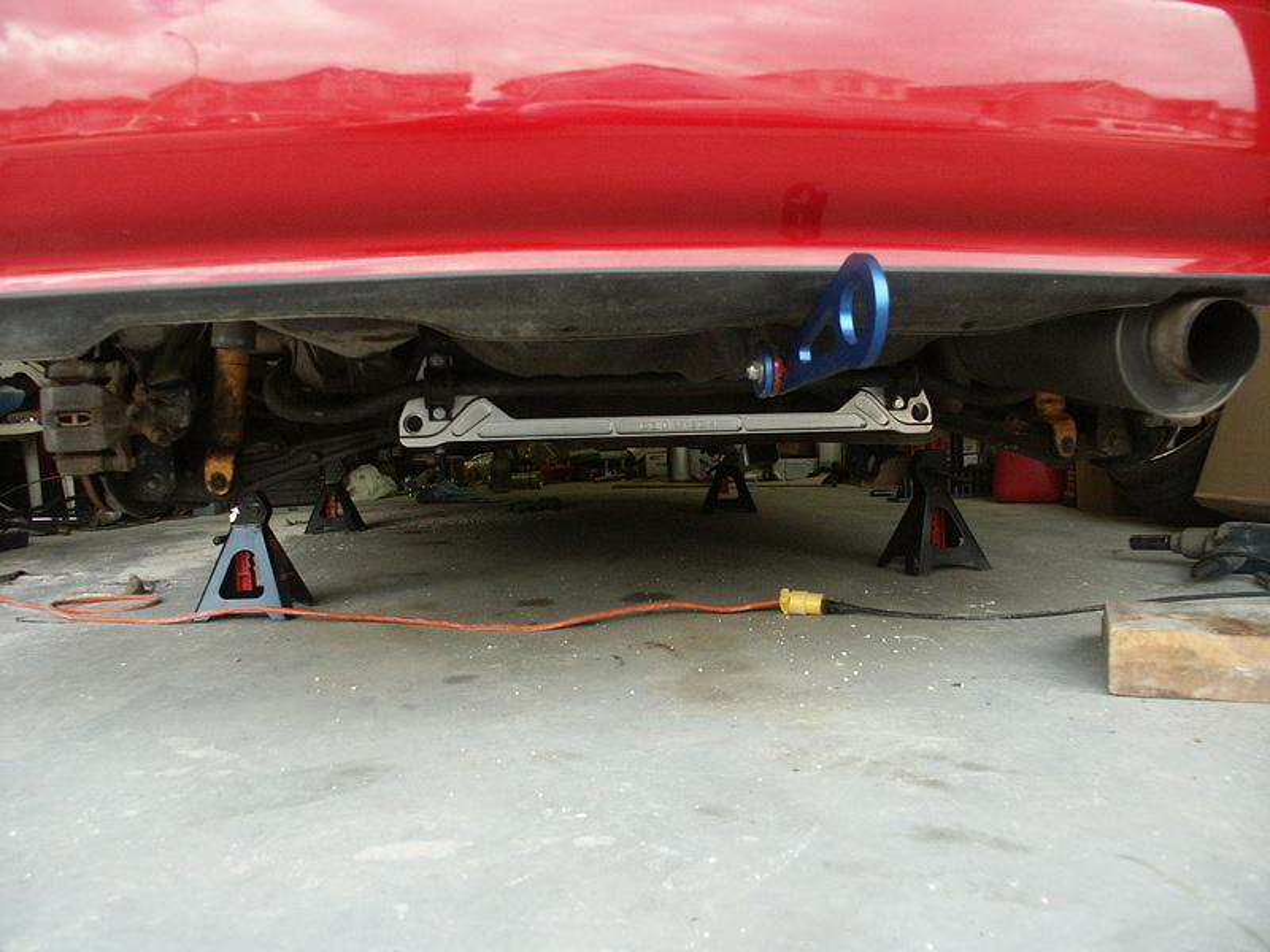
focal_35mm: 29
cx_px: 635
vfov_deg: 48.2
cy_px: 476
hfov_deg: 61.7
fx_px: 1064
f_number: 2.8
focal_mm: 7.59
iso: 200
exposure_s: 1/180
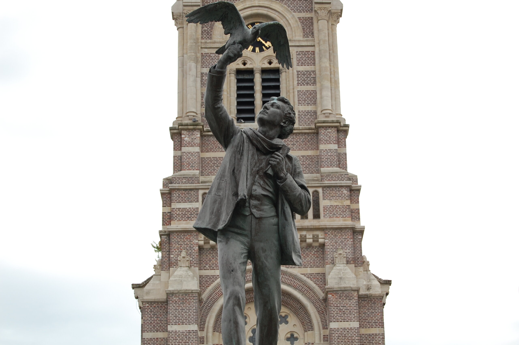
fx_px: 1188
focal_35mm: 82
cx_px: 260
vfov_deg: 16.5
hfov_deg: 24.6
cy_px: 172
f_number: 5.6
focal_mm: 55
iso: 280
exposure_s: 1/500
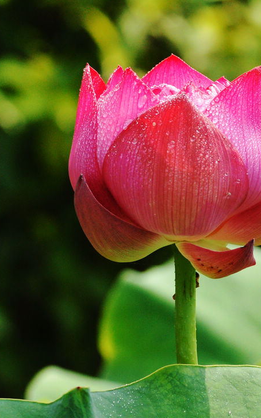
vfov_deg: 8.2
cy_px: 224
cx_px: 146
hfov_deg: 5.1
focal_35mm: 256
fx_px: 2911
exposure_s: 1/640
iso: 400
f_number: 8
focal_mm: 135
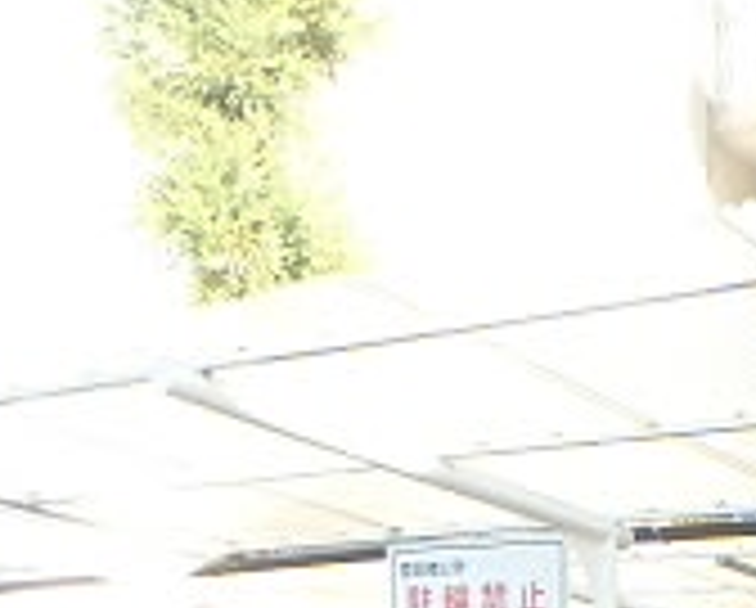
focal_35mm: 73
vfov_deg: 18.5
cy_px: 928
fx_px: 1636
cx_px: 544
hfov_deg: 25.8
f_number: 3.5
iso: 800
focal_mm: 3.7
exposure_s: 1/640
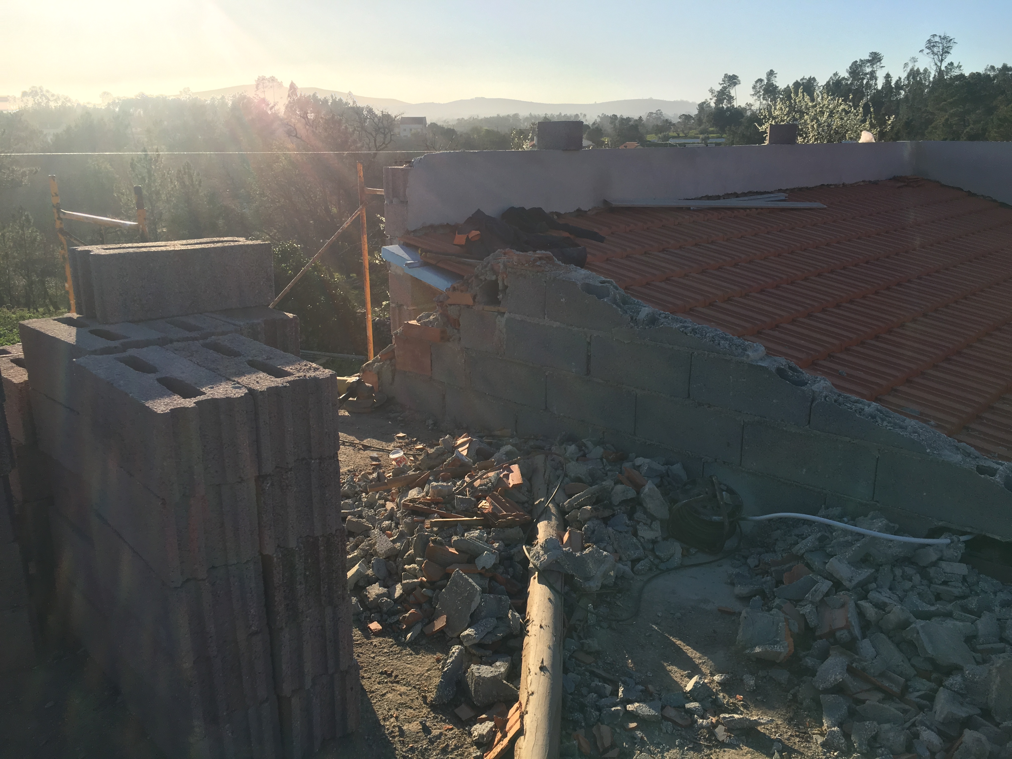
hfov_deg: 61.7
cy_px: 380
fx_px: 848
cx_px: 506
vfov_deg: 48.2
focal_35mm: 29
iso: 25
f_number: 2.2
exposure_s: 1/1261
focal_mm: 4.15
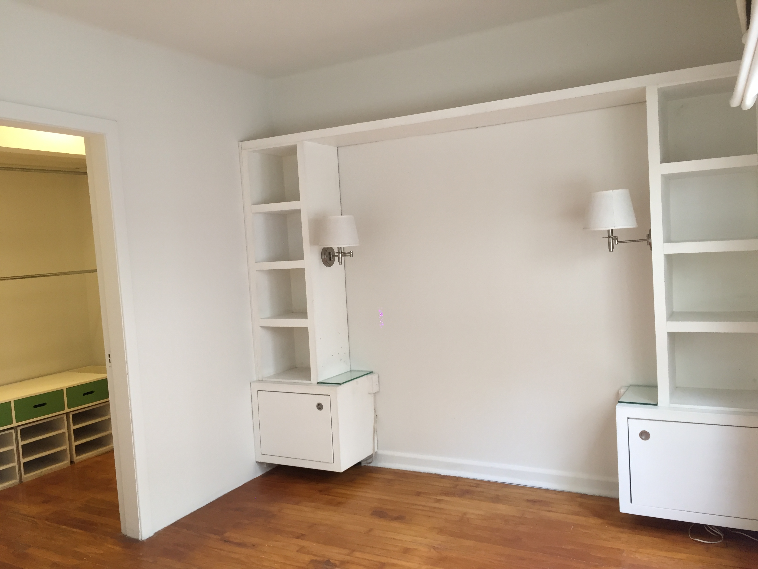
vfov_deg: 48.2
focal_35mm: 29
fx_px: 635
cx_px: 379
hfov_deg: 61.7
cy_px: 284
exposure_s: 1/30
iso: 64
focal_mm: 4.15
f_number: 2.2
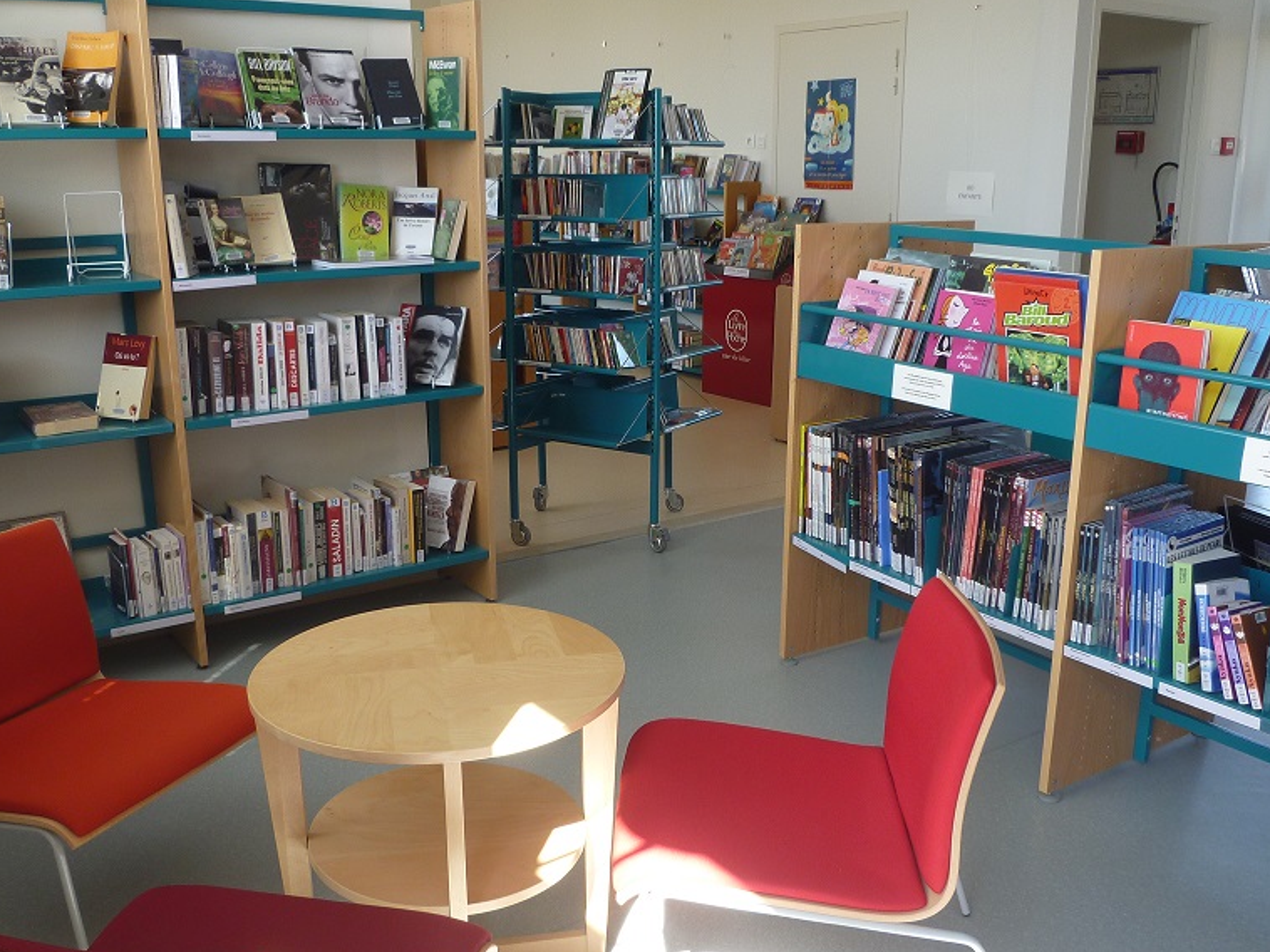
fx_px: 1210
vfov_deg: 42.9
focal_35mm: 33
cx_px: 650
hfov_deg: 55.4
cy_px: 498
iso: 80
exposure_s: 1/60
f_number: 2.8
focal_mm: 4.5
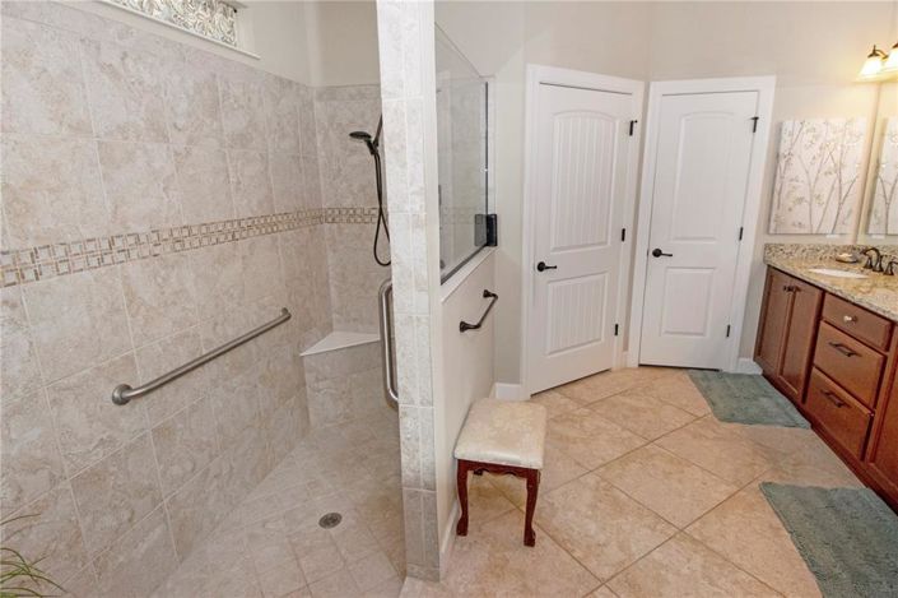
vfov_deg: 67.3
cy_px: 299
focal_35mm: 18
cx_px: 449
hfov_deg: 90.0
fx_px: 449
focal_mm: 12
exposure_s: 1/60
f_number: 10
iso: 800
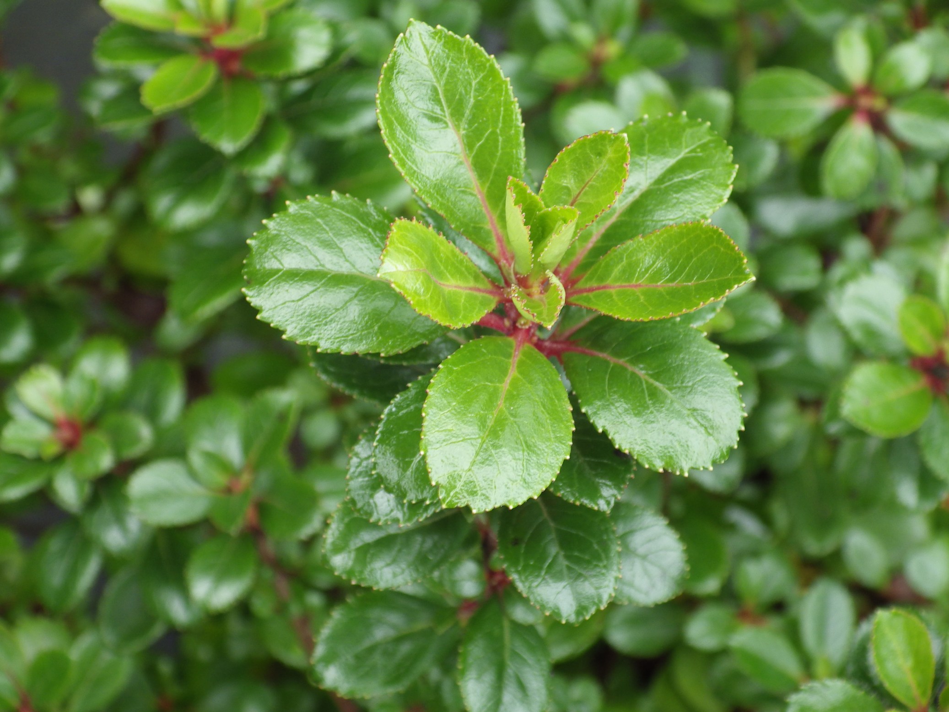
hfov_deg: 27.4
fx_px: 1946
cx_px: 474
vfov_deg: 20.7
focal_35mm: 71
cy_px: 356
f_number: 4.2
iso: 125
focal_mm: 12.8
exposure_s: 1/60
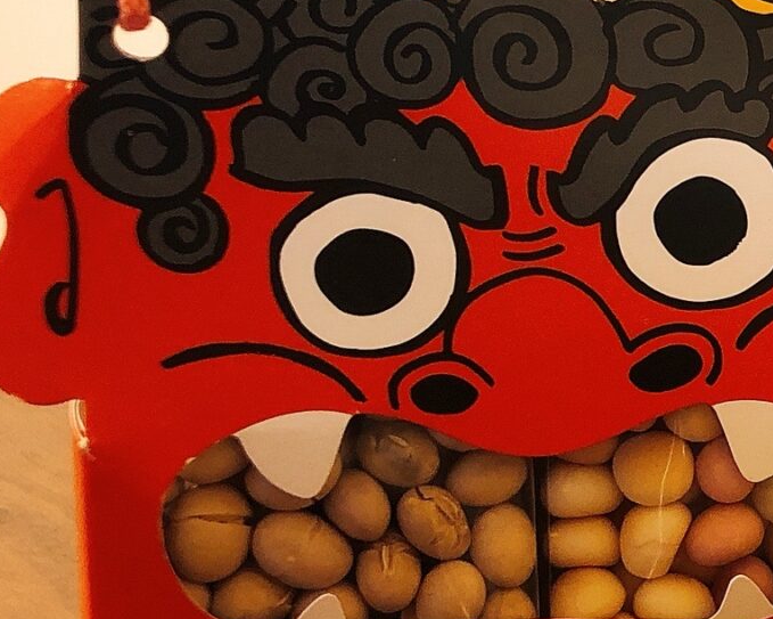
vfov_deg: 14.9
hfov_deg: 15.9
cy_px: 392
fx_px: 2356
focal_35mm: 103
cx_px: 1376
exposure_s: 1/15
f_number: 1.8
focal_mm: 3.99
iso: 64
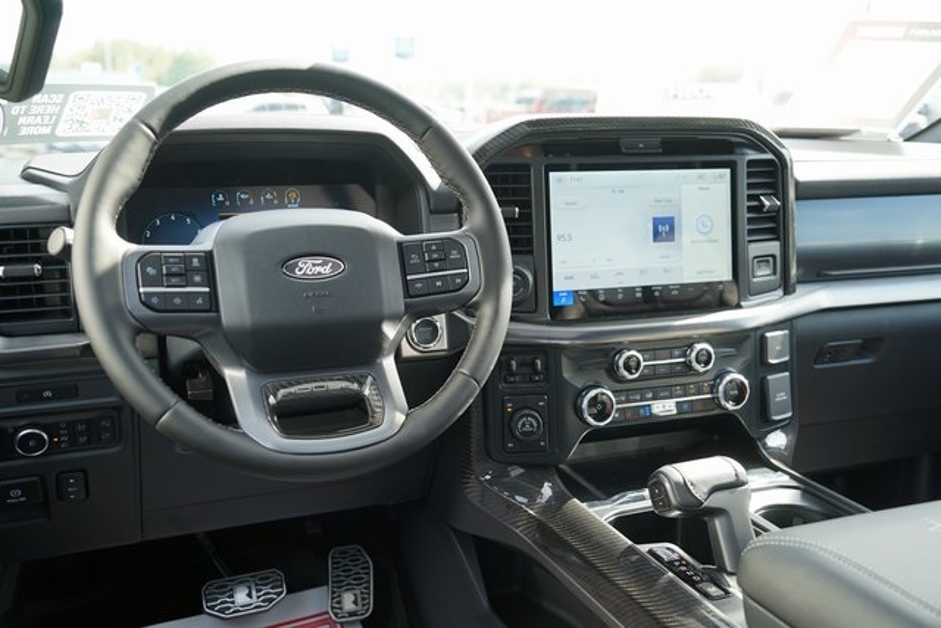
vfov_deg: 36.9
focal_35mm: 36
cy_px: 314
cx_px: 470
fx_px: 941
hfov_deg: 53.1
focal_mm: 36
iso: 100
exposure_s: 1/60
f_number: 4
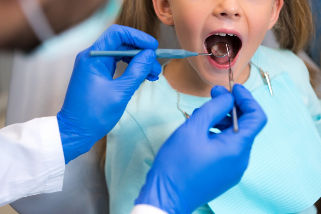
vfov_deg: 19.5
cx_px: 160
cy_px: 107
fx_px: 624
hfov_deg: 28.8
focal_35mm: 70
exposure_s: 1/200
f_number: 3.2
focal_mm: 70
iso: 400
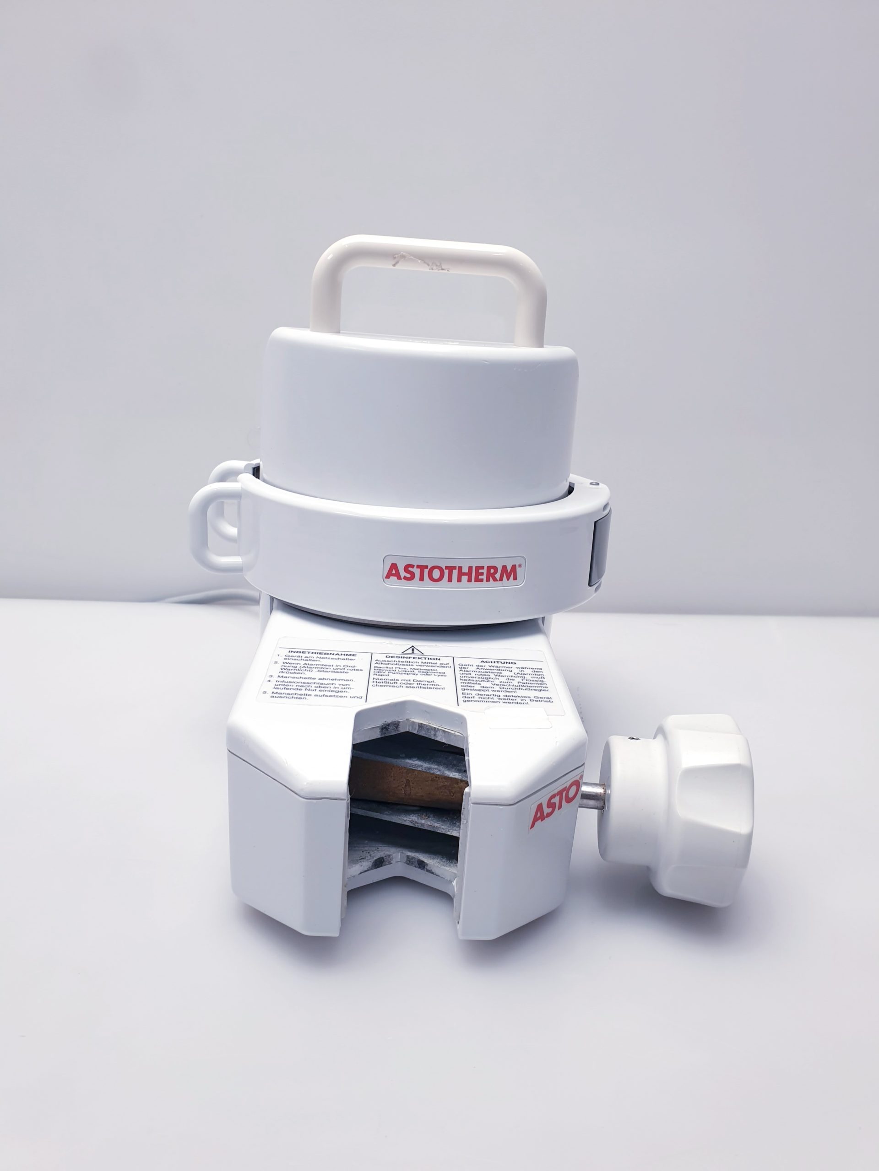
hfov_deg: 53.1
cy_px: 586
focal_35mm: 26
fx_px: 880
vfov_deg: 67.3
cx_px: 440
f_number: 2.4
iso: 50
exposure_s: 1/50
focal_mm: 4.3
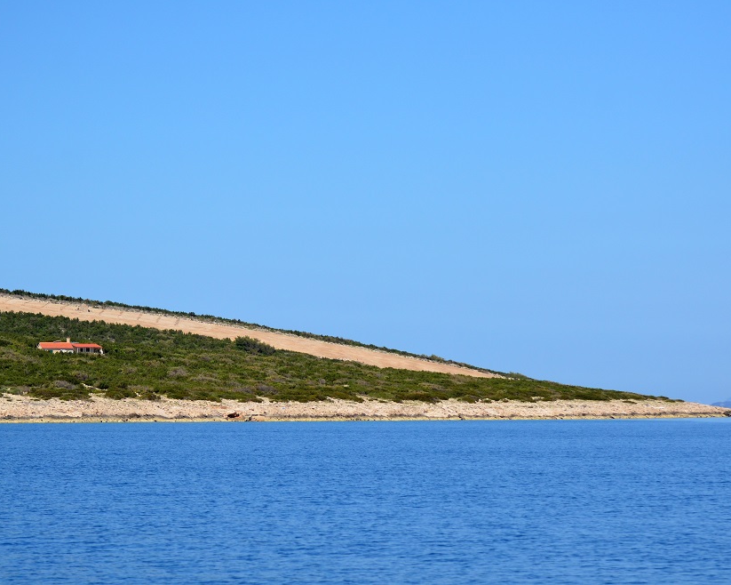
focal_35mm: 133
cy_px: 292
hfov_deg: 14.5
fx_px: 2877
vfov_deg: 11.6
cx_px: 409
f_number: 4.5
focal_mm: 78
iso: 400
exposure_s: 1/3200
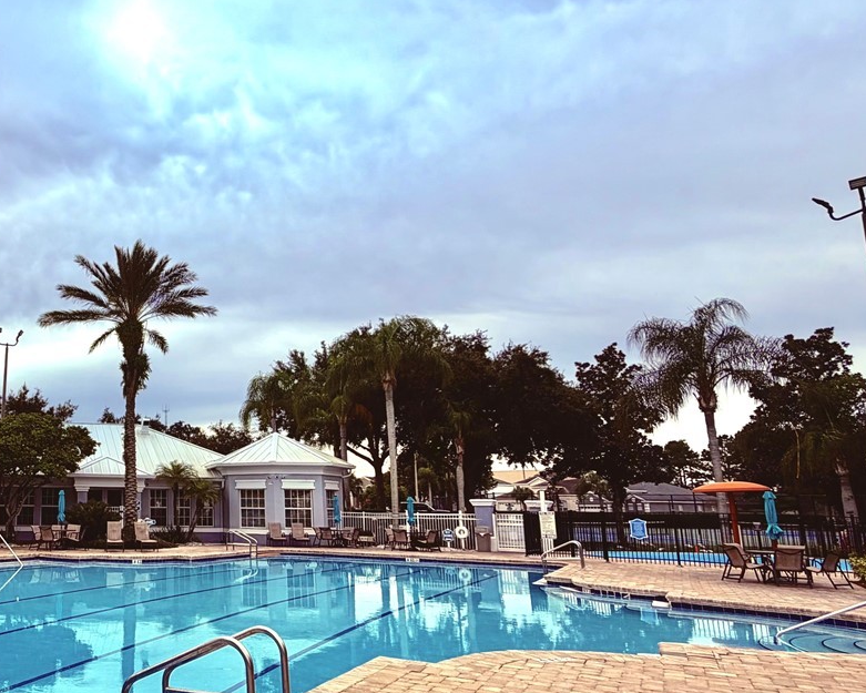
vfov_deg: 51.5
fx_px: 718
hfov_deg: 55.8
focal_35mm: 28
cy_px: 370
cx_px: 125
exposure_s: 1/1068
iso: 20
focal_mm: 2.22
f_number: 2.2
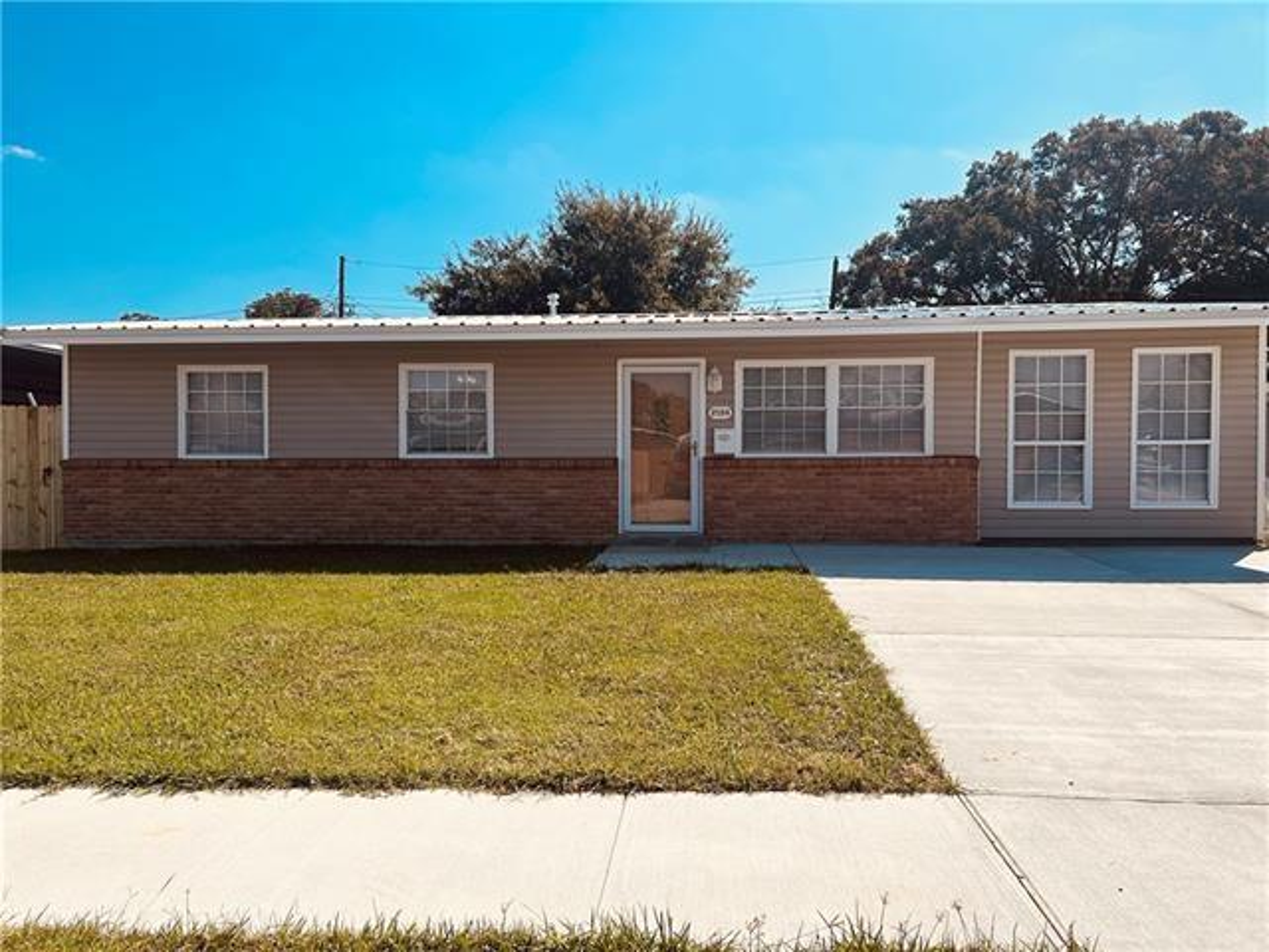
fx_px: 953
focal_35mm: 26
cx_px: 634
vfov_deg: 53.1
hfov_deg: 67.3
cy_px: 476
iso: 50
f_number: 1.5
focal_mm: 5.7
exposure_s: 1/5587
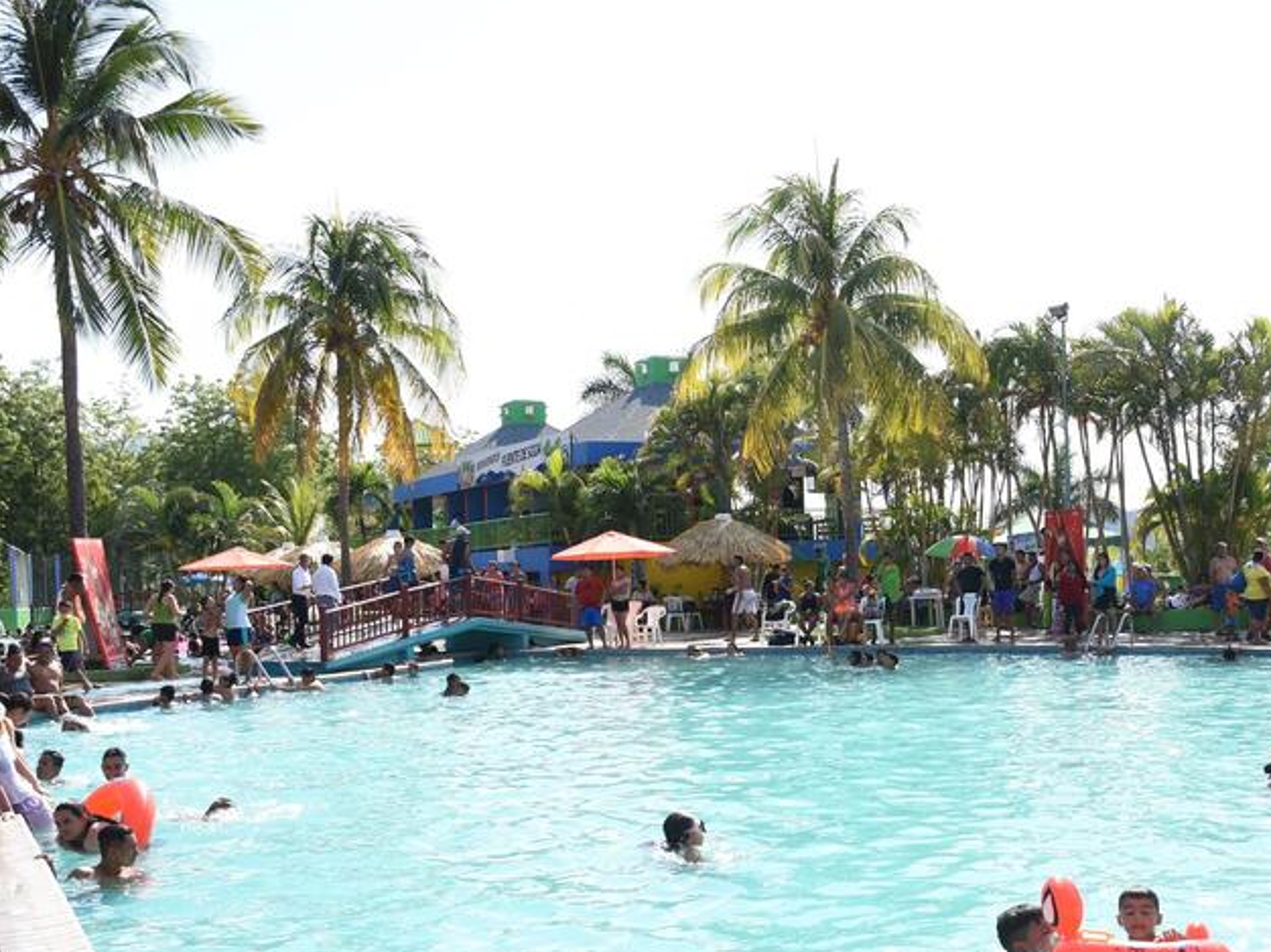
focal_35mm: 39
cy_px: 580
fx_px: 1431
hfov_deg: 47.3
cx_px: 824
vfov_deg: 36.6
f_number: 5.6
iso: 320
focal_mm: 18
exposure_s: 1/1000
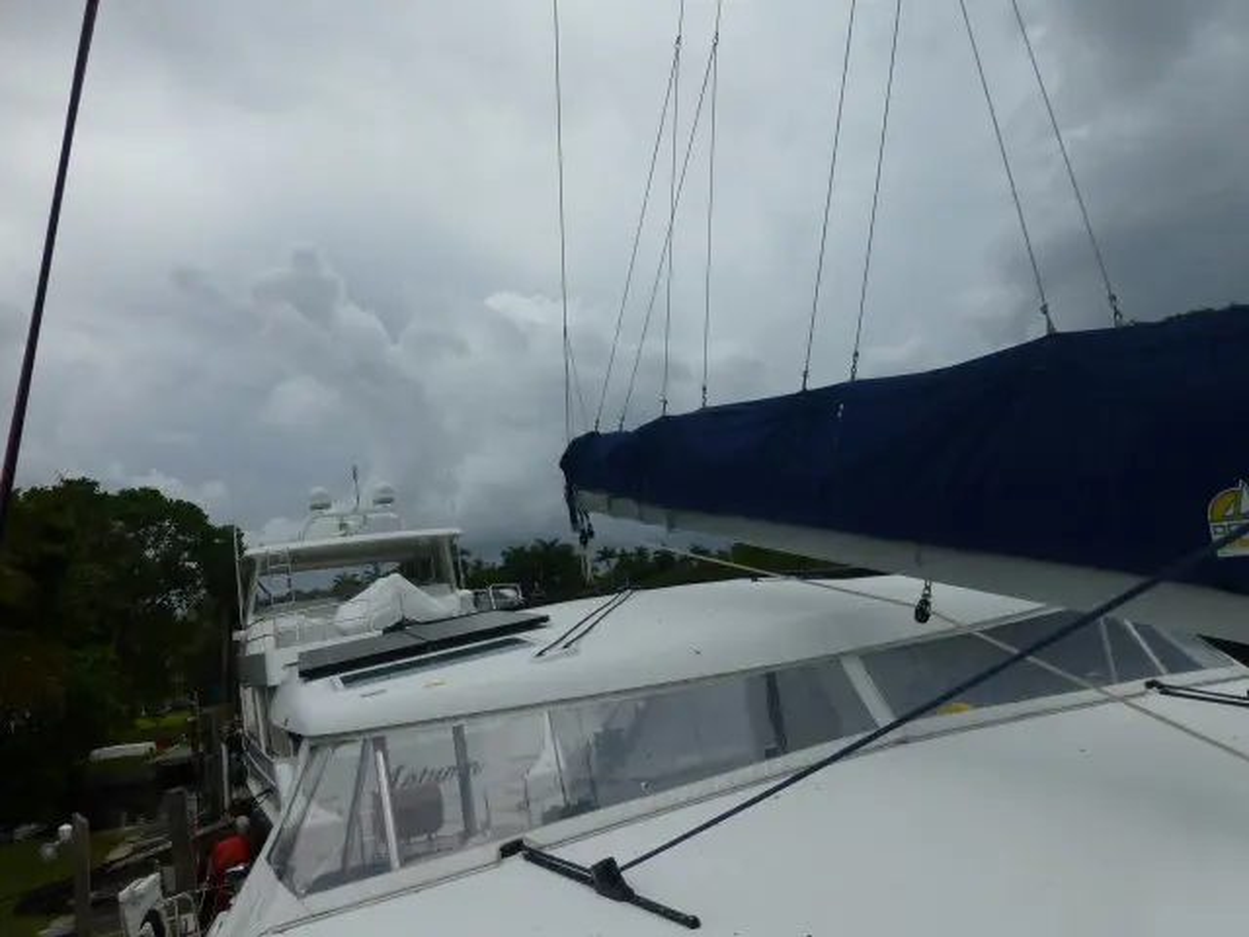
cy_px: 468
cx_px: 624
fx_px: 866
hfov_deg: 71.6
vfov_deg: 56.8
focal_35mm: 24
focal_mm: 4.3
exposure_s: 1/1300
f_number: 4
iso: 100
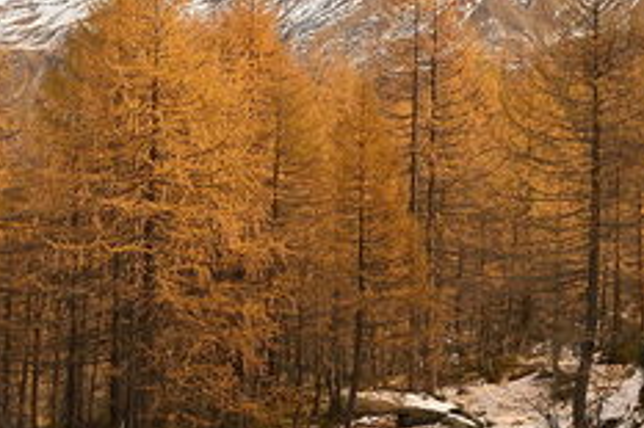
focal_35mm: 147
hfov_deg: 13.9
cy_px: 99
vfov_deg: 9.3
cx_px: 498
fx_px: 2628
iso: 800
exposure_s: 1/400
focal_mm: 38
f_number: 8
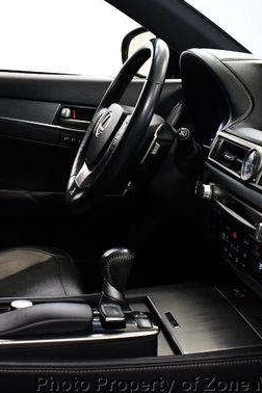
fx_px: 666
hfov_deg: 21.7
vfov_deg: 32.9
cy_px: 180
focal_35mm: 61
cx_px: 20
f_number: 3.5
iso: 2000
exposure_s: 1/125
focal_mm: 18
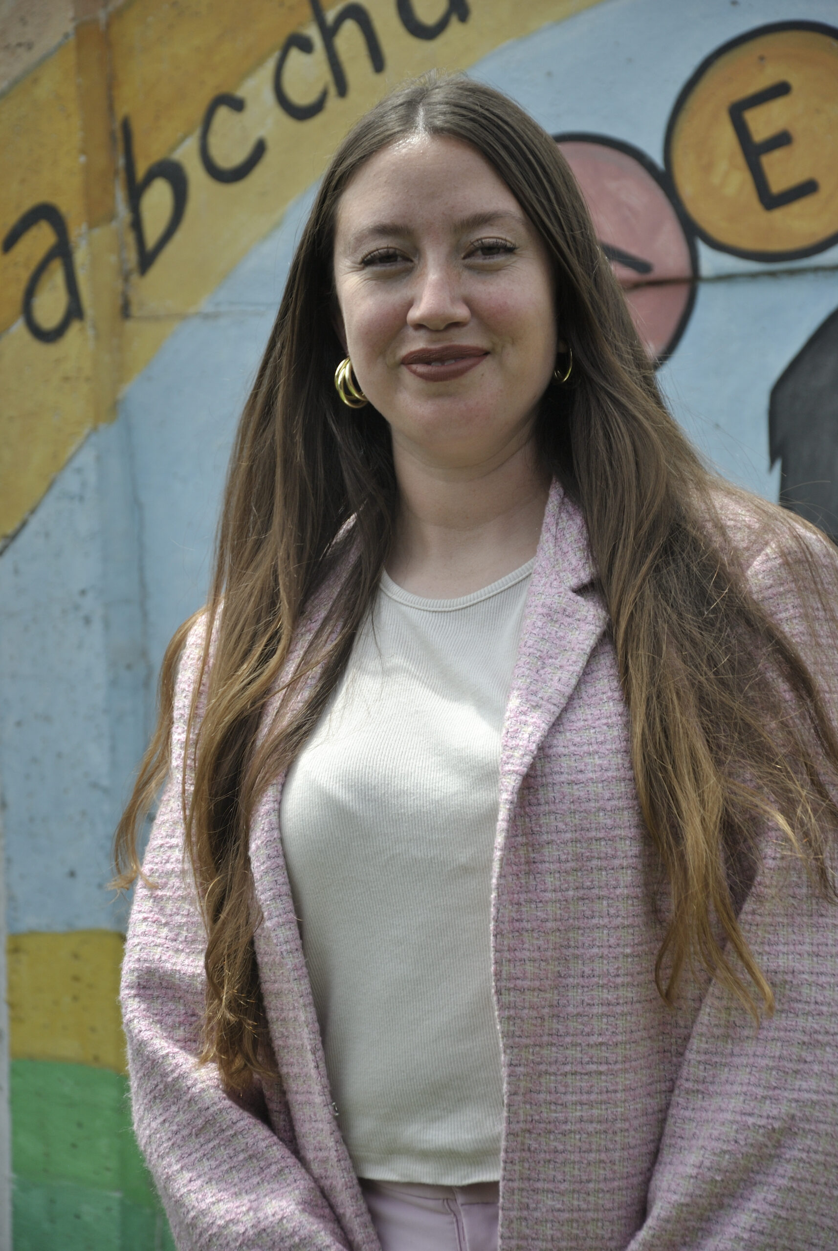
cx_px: 419
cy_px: 626
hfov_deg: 10.2
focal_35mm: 135
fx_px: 4699
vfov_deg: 15.2
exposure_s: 1/320
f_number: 5.6
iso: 100
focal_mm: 90
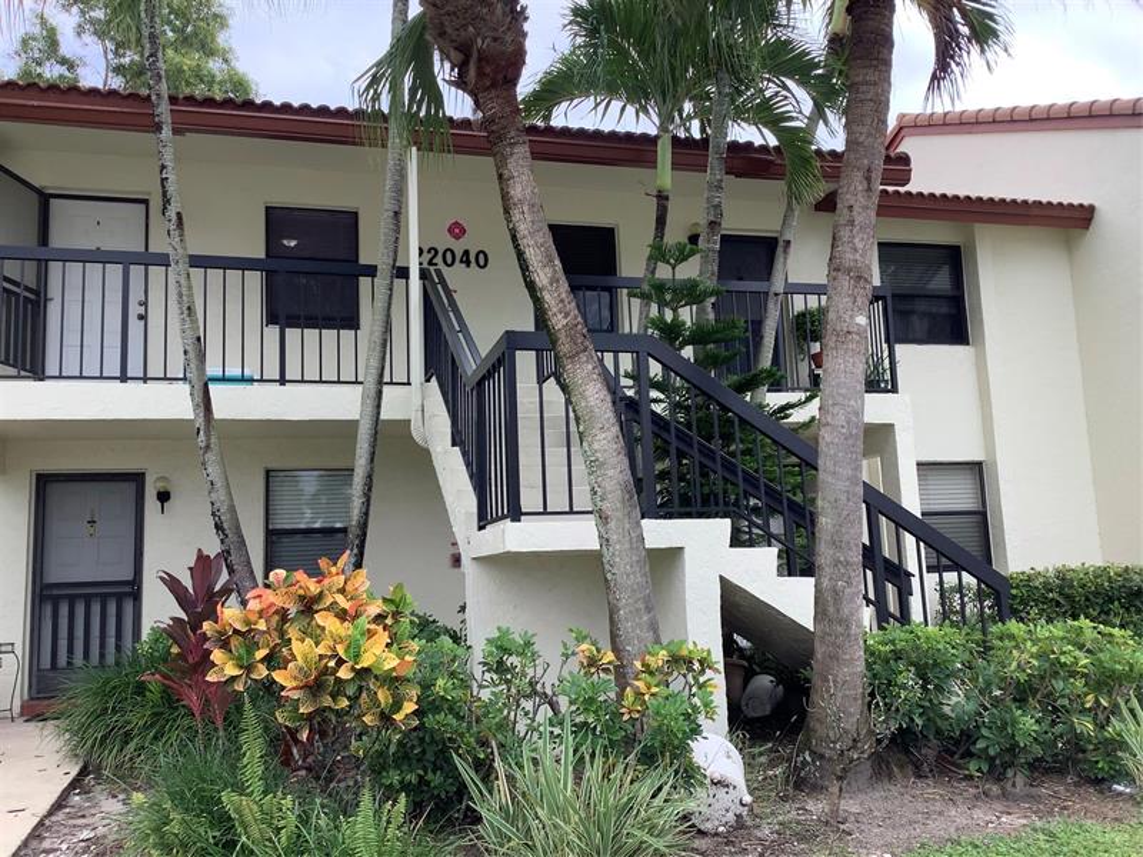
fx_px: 1024
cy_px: 428
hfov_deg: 58.4
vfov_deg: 45.4
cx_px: 572
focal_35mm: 31
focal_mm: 3.3
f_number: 2.4
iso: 25
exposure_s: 1/311
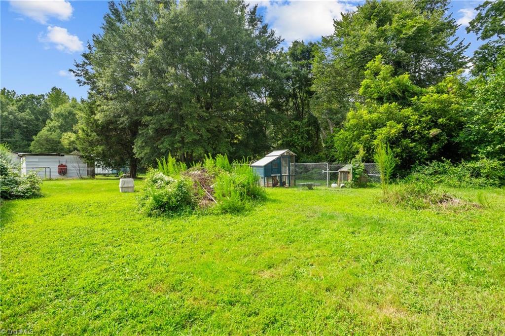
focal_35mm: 17
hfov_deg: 93.3
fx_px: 238
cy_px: 168
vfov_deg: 70.3
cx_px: 252
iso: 160
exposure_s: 1/200
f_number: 8
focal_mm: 17
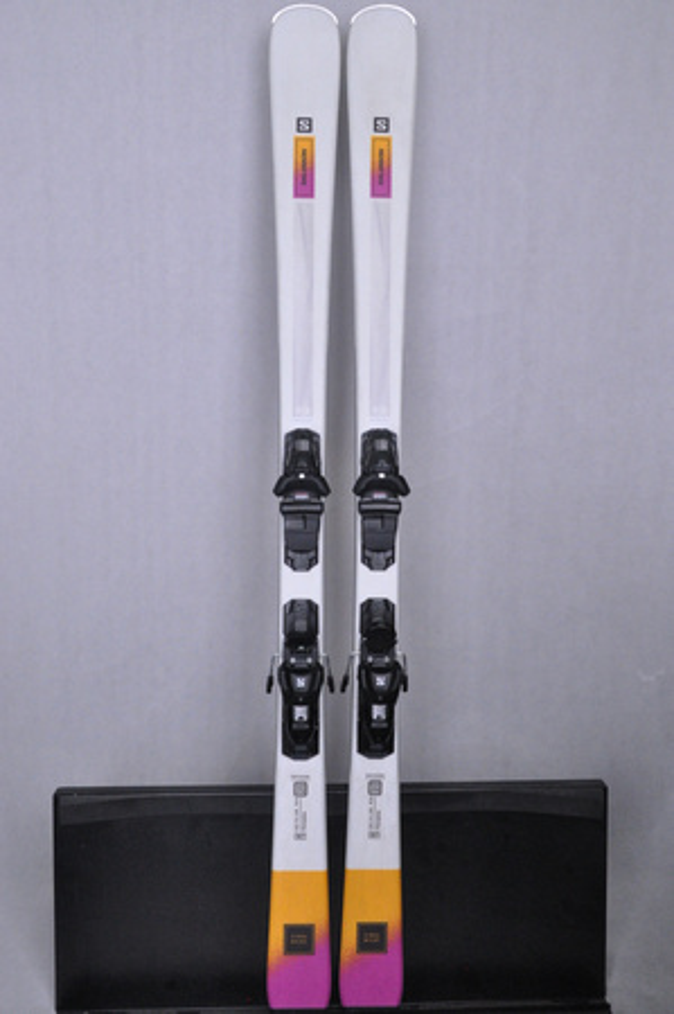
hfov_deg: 39.9
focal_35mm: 33
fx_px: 929
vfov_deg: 57.3
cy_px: 507
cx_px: 337
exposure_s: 1/125
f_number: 9.5
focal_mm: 22
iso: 3200
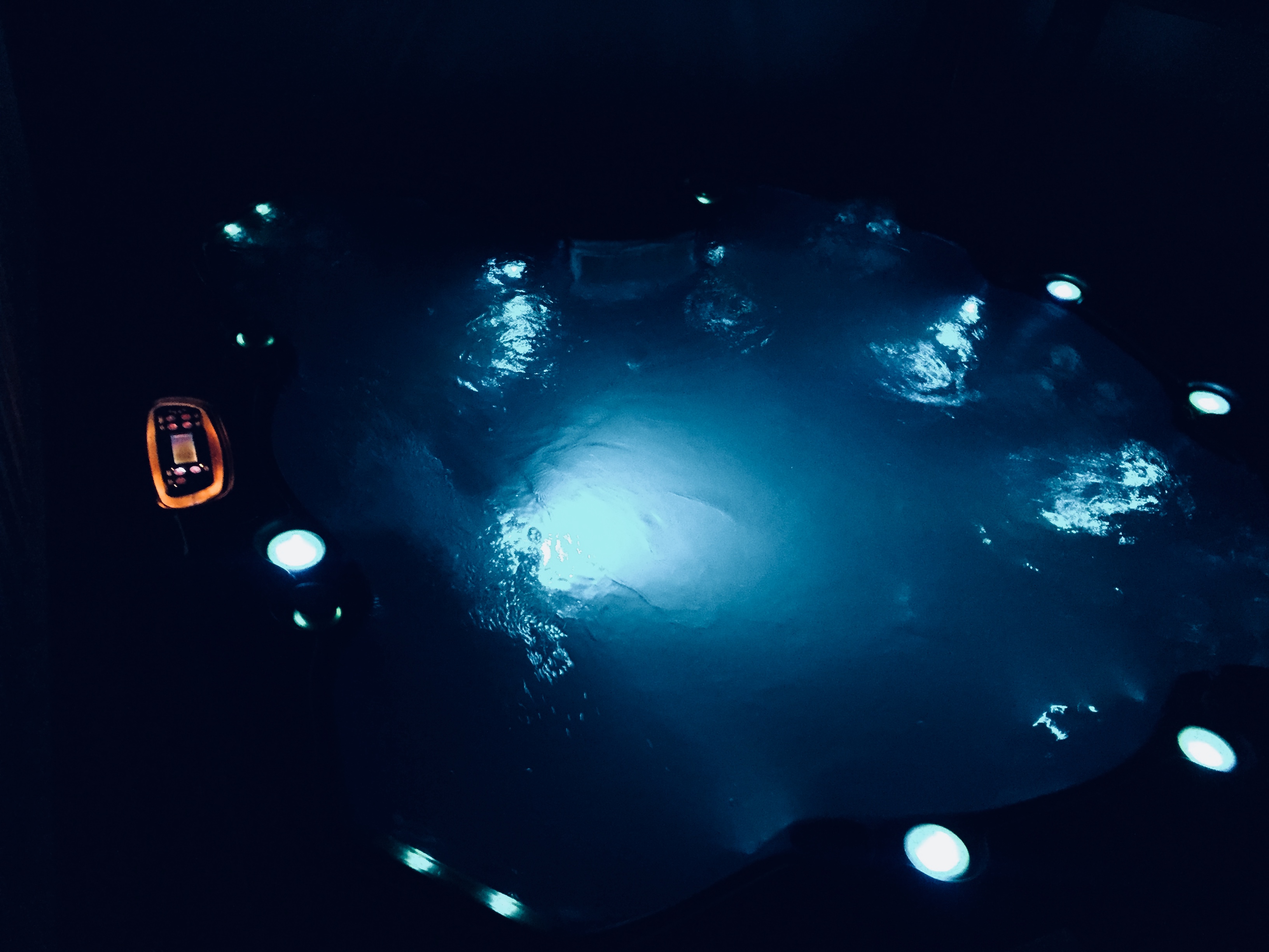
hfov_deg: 61.7
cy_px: 476
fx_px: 1063
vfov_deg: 48.2
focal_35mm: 29
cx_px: 634
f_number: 2.2
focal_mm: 4.15
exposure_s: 1/15
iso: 1000
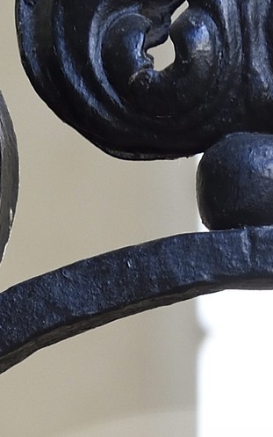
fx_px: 2807
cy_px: 821
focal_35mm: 236
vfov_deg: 8.5
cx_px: 211
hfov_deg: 5.6
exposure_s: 1/60
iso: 1250
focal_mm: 48
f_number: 5.6
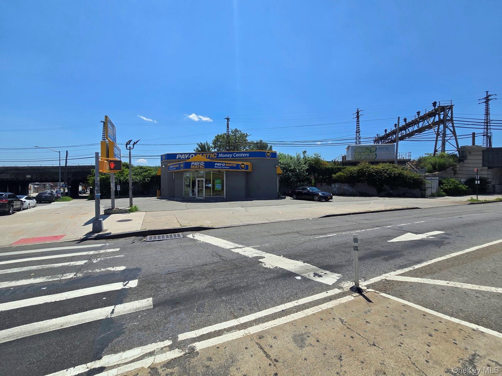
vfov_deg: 89.9
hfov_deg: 106.2
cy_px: 188
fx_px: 189
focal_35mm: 13
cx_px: 251
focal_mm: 2.2
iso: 50
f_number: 2.2
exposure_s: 1/3409
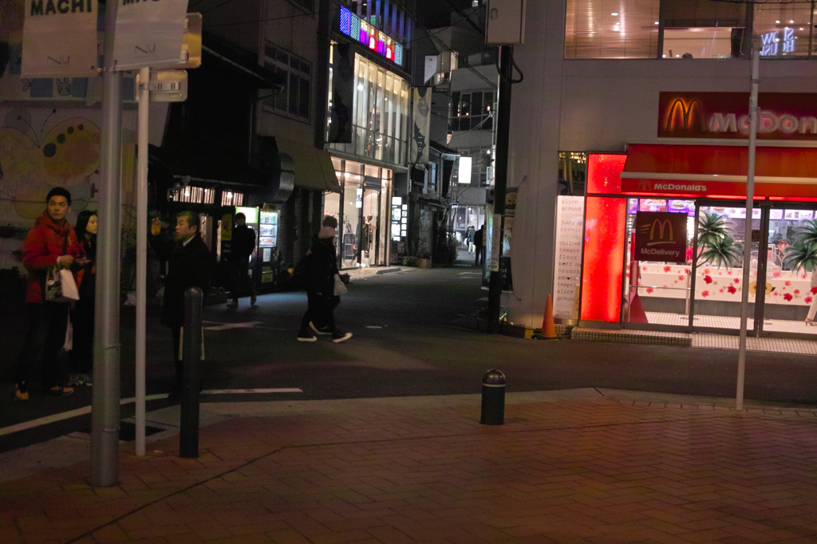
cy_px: 272
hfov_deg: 47.4
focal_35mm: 41
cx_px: 408
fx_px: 930
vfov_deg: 32.6
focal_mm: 24.2
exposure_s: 1/40
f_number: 2.8
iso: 800
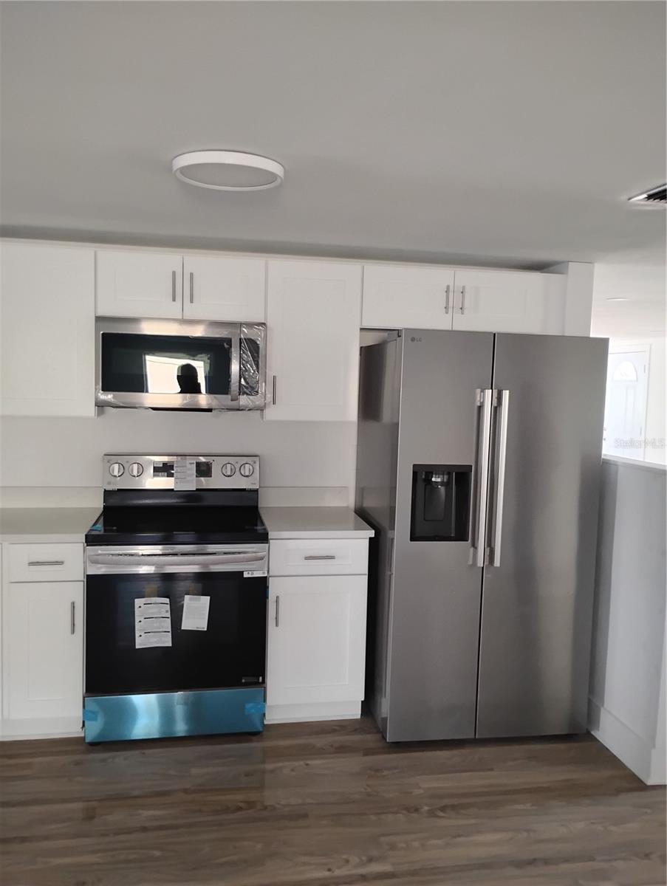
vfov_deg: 63.4
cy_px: 443
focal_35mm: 28
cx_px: 334
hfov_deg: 49.8
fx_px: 718
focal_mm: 4.26
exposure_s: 1/60
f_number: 1.8
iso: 1094
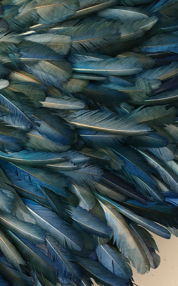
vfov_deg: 39.7
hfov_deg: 25.3
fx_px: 388
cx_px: 33
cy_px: 198
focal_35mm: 50
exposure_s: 1/17
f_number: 2.2
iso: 50
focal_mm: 4.15
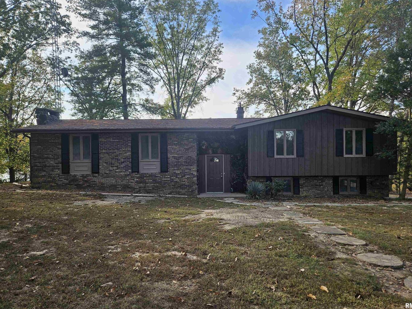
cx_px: 212
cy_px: 149
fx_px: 286
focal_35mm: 24
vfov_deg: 56.8
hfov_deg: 71.6
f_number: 1.8
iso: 25
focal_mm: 5.4
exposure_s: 1/257
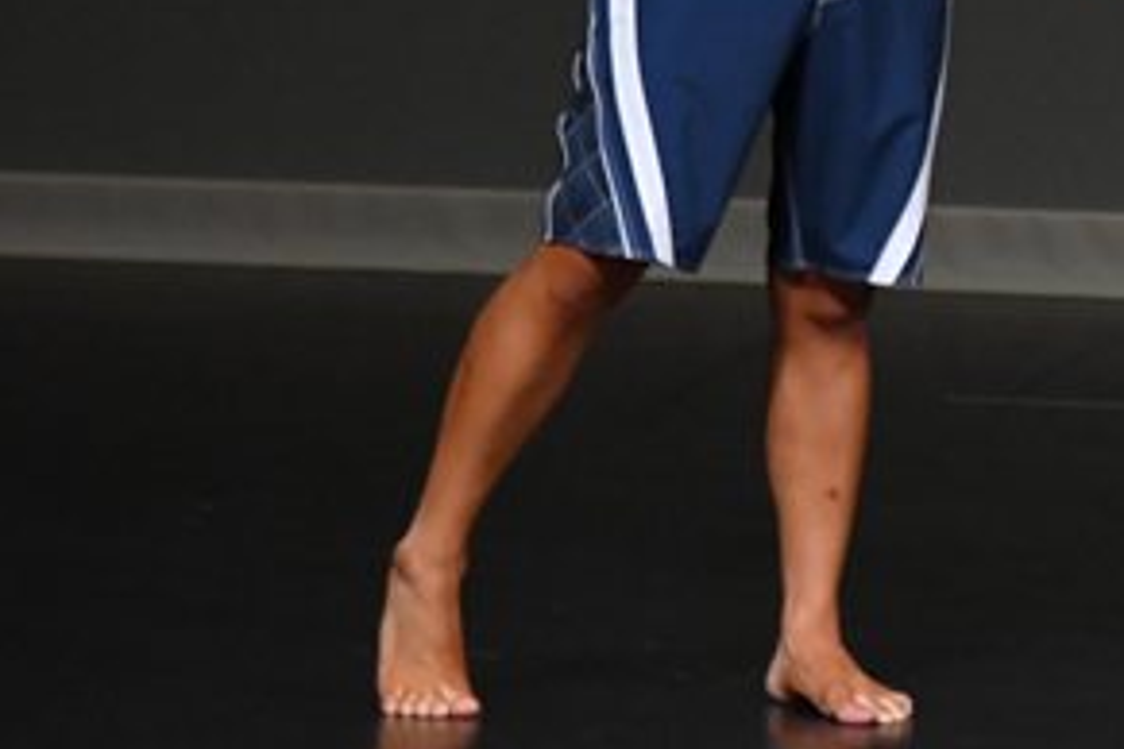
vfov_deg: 1.5
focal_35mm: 917
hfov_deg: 2.2
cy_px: -42
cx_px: 1338
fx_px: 28629
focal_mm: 230
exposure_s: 1/400
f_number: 5.6
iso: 4000
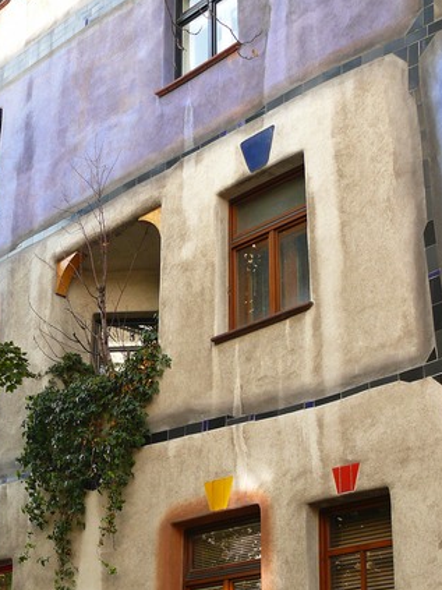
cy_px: 428
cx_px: 84
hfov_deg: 23.3
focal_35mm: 62
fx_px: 1056
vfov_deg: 30.8
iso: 100
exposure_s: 1/30
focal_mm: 7.4
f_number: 2.8
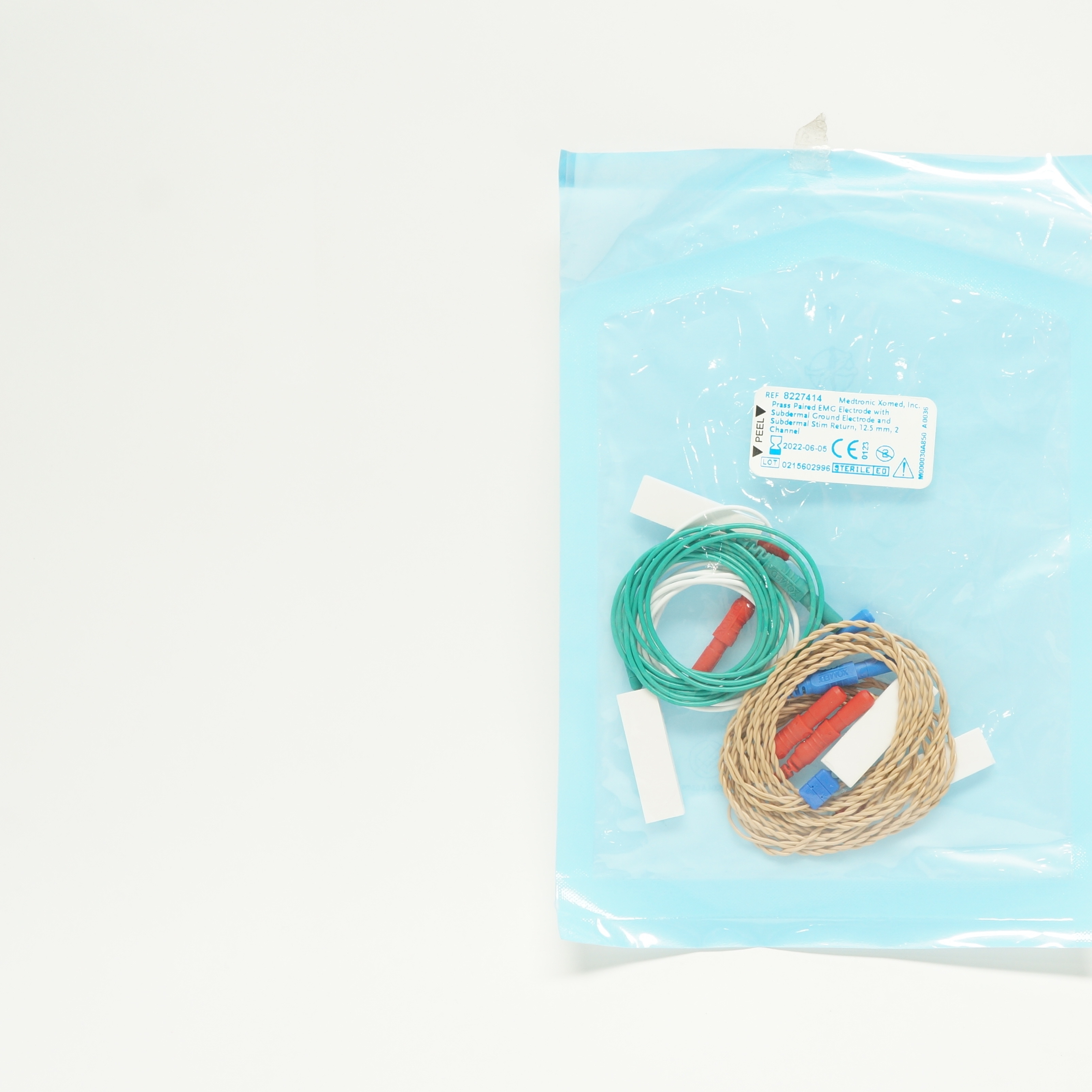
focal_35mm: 43
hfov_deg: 38.1
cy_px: 555
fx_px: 1535
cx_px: 832
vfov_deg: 39.2
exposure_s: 1/30
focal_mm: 22
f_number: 8
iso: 400
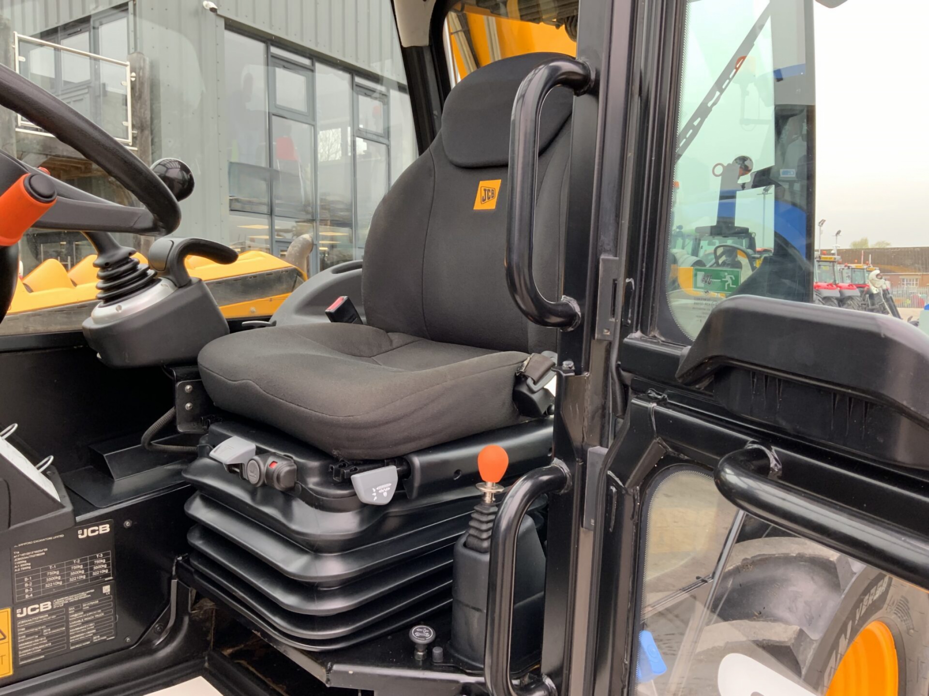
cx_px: 464
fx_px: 778
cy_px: 348
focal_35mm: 29
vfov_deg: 48.2
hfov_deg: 61.7
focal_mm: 3
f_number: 1.8
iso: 50
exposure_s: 1/123
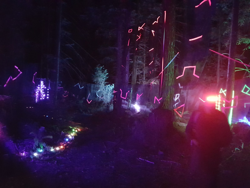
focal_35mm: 26
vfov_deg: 53.1
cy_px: 94
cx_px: 125
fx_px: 188
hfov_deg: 67.3
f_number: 1.7
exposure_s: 1/4
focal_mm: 4.2
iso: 1250
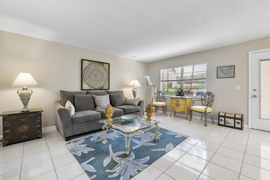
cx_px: 135
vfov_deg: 77.3
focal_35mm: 15
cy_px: 90
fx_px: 112
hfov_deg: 100.4
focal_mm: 10
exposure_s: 1/25
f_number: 8
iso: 1000
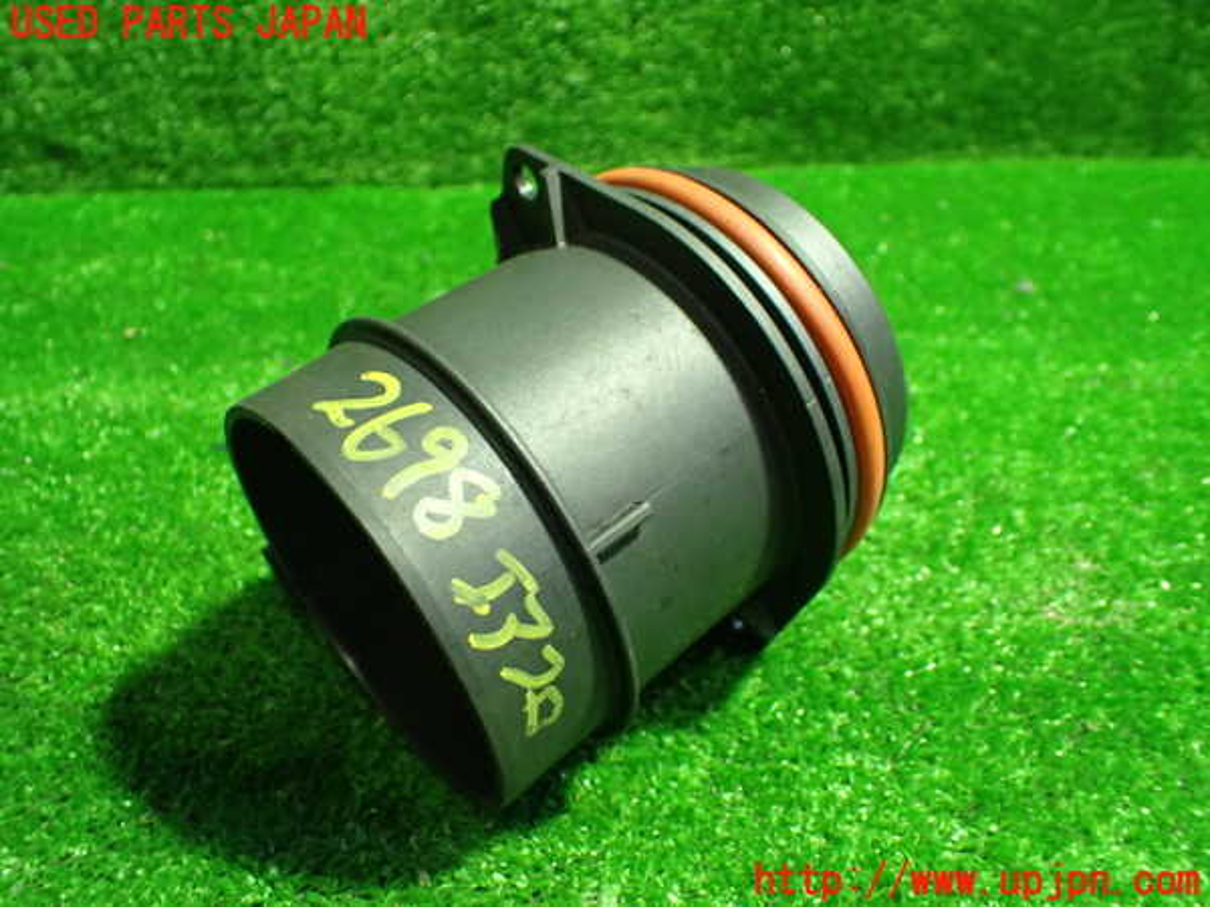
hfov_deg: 60.0
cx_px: 605
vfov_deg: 46.8
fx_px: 1049
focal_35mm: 30
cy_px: 454
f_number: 2.3
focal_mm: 5.4
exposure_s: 1/50
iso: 800
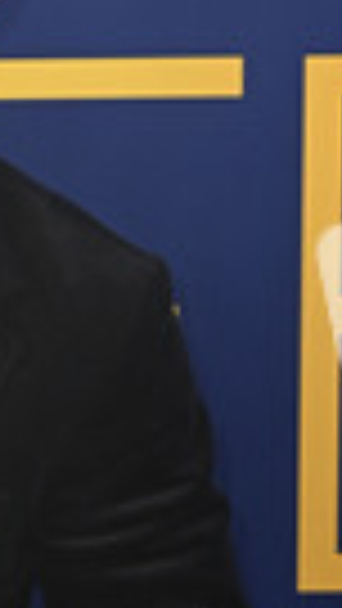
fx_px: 2900
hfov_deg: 6.6
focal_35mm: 180
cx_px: -220
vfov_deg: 11.9
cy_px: 495
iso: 320
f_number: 6.3
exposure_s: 1/200
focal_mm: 58
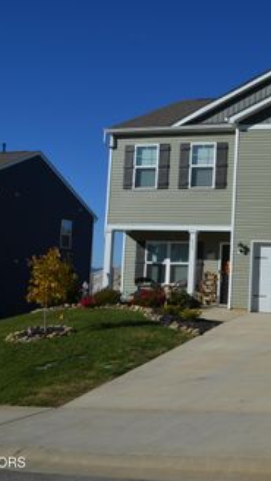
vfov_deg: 47.3
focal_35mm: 43
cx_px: 290
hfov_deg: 25.9
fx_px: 548
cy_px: 241
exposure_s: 1/320
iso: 100
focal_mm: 18
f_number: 9
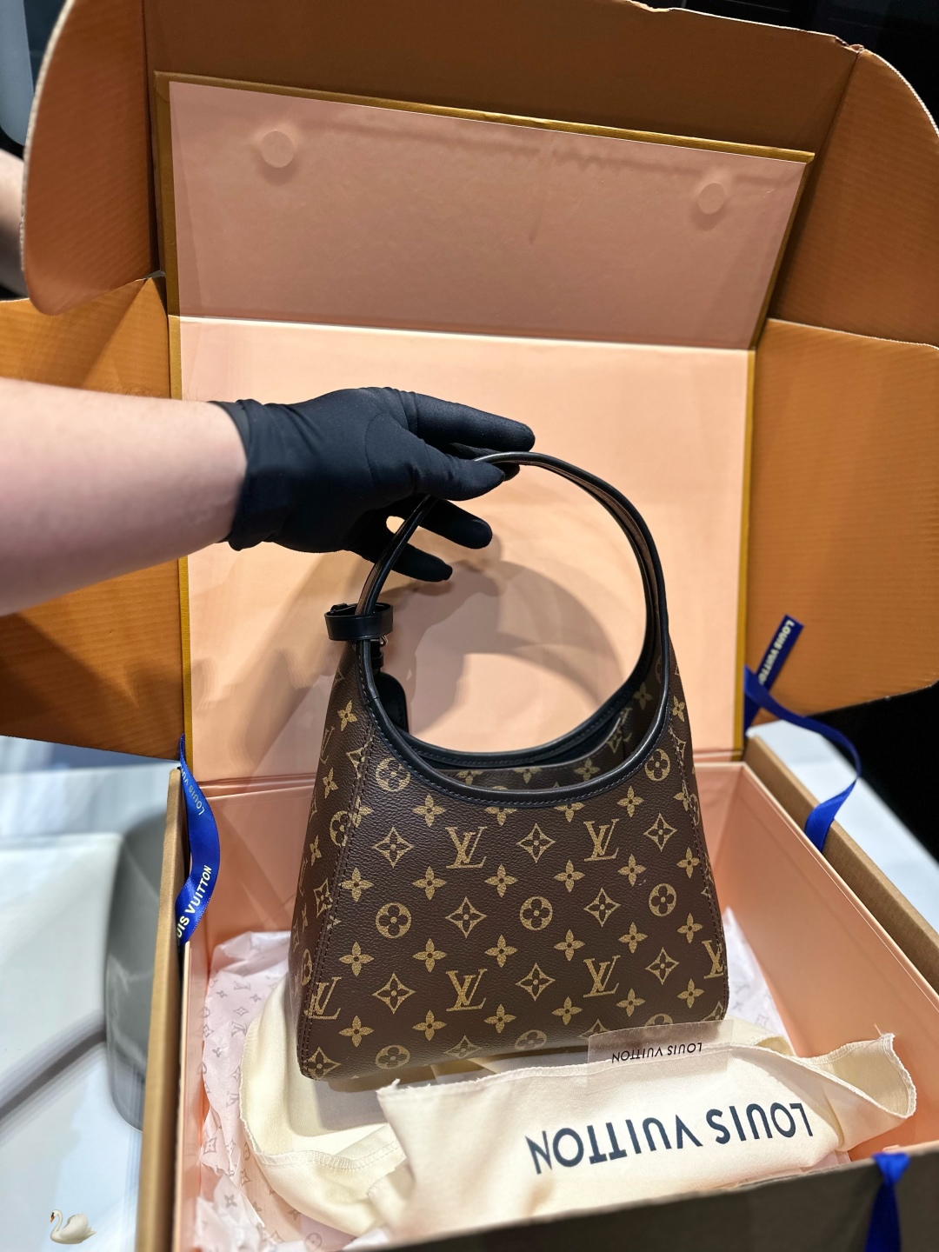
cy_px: 626
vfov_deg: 71.6
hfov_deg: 56.8
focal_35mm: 24
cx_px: 470
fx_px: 868
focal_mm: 6.86
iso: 125
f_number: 1.78
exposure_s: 1/100
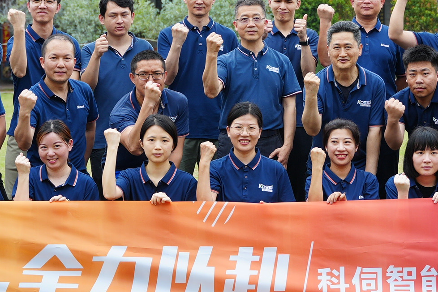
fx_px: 1569
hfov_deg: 15.9
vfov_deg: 10.6
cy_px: 24
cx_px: 251
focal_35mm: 129
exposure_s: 1/250
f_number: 2.8
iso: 160
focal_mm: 36
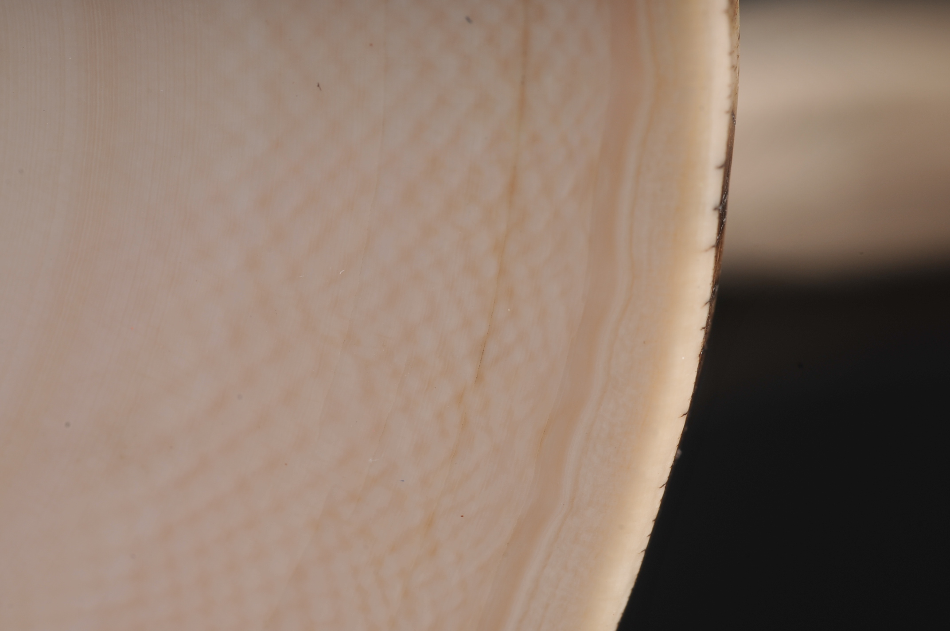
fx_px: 2372
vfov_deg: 15.2
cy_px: 316
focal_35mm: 90
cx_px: 475
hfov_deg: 22.6
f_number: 20
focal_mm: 60
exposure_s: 1/250
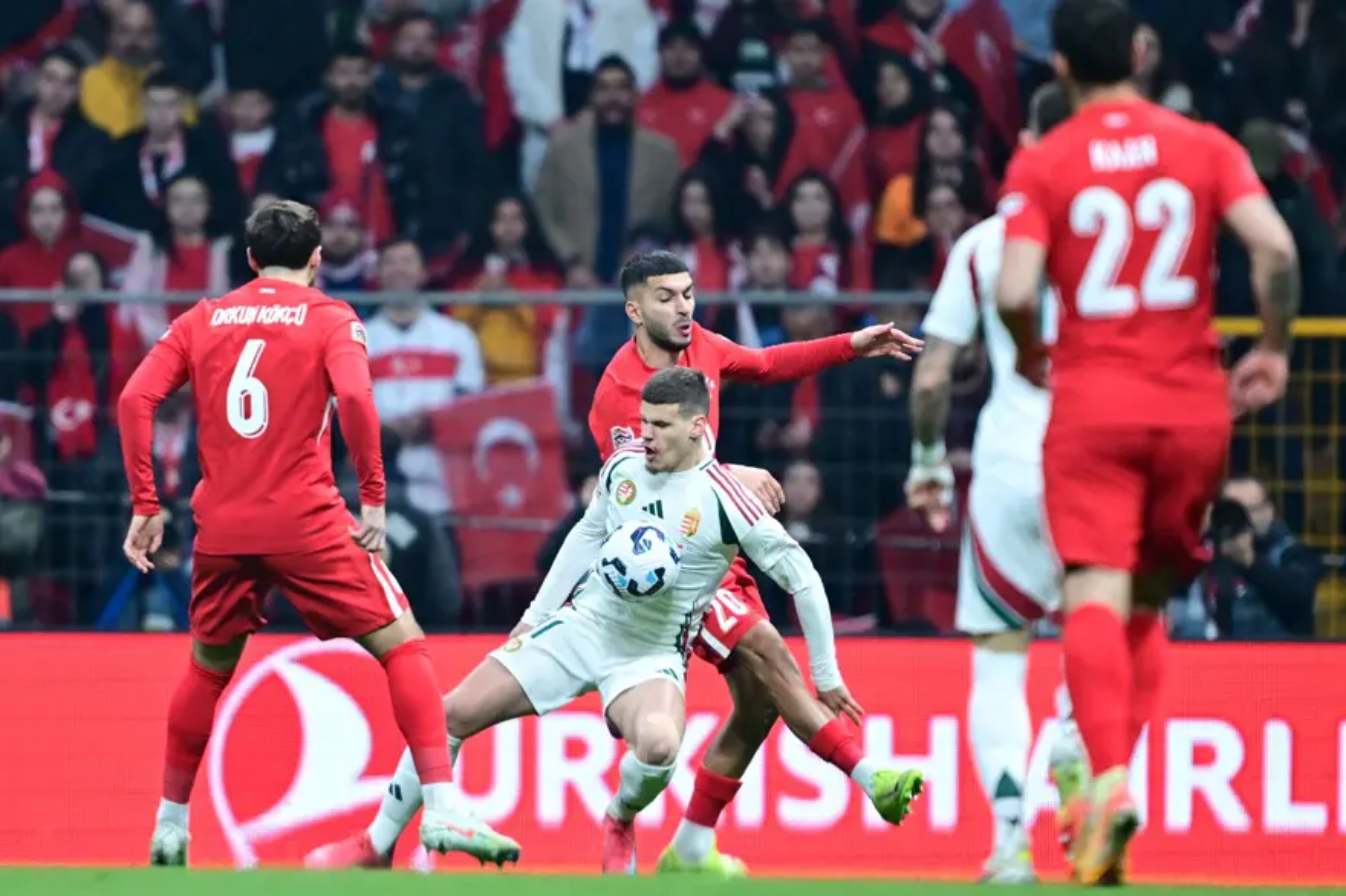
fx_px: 22424
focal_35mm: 600
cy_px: 448
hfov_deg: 3.4
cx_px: 673
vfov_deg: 2.3
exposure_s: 1/2000
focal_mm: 400
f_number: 2.8
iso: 3200
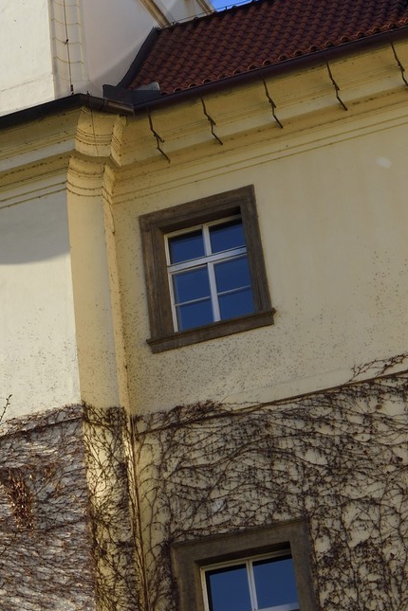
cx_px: -46
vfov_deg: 17.7
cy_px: -145
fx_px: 1853
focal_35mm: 109
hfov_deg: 12.3
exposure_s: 1/200
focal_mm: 44
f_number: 13
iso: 200
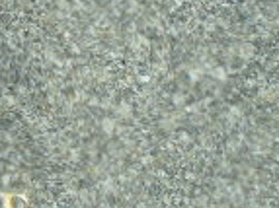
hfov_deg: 4.0
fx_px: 3906
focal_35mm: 485
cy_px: -119
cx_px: -265
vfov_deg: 3.1
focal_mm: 19
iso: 80
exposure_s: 1/320
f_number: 4.4
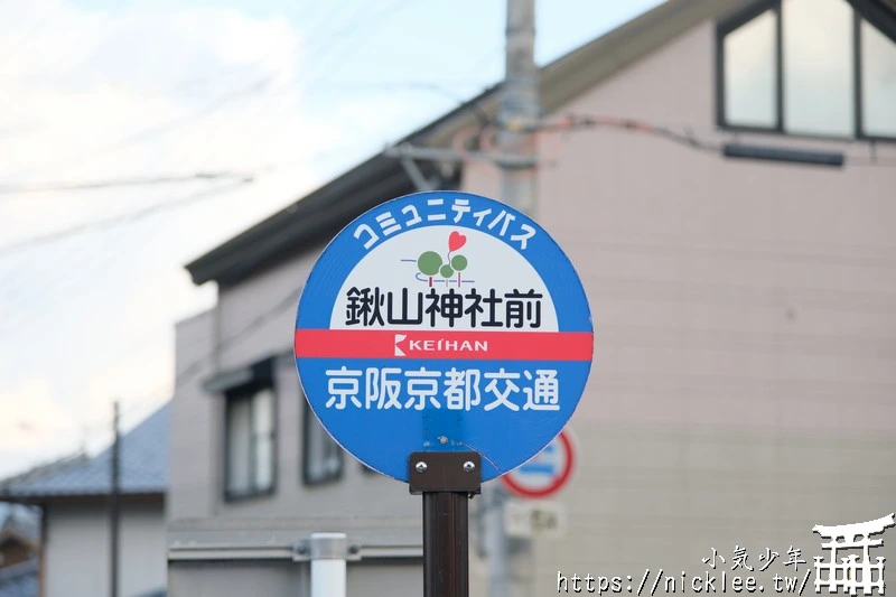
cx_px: 448
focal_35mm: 120
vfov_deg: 11.4
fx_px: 2986
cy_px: 298
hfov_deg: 17.1
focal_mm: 80
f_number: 4
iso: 250
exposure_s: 1/250
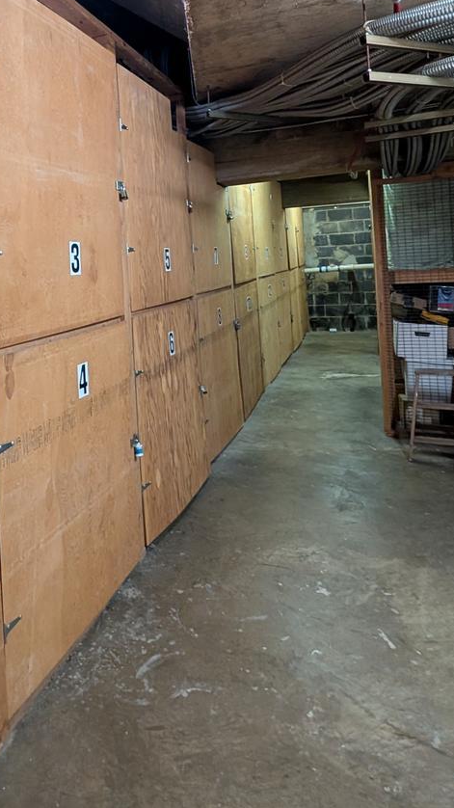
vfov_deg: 73.7
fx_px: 514
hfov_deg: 45.6
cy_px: 262
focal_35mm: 24
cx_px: 100
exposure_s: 1/30
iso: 204
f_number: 1.7
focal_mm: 2.02
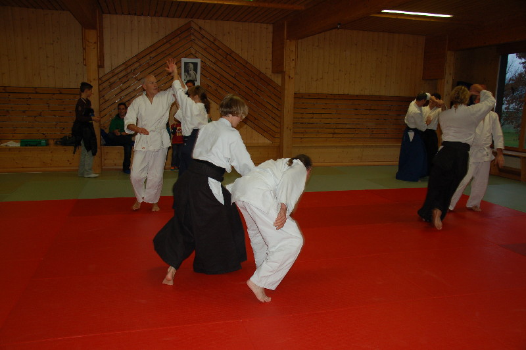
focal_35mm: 32
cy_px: 175
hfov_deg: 59.5
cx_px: 263
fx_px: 460
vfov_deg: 41.6
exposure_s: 1/60
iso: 400
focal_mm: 21
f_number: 3.8
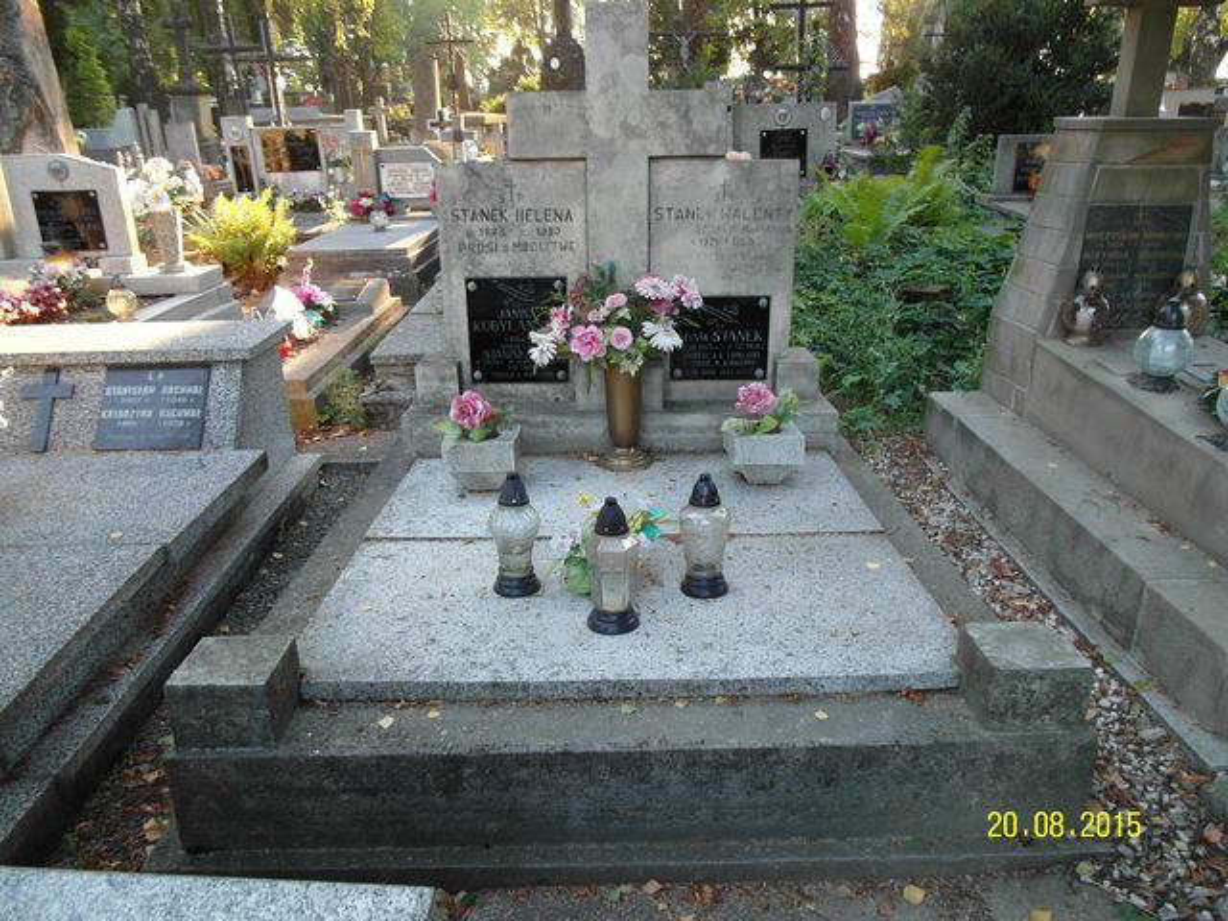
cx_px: 614
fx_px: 851
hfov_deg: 71.6
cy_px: 460
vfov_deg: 56.8
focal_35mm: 24
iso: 100
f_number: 2.8
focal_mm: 5.2
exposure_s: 1/45
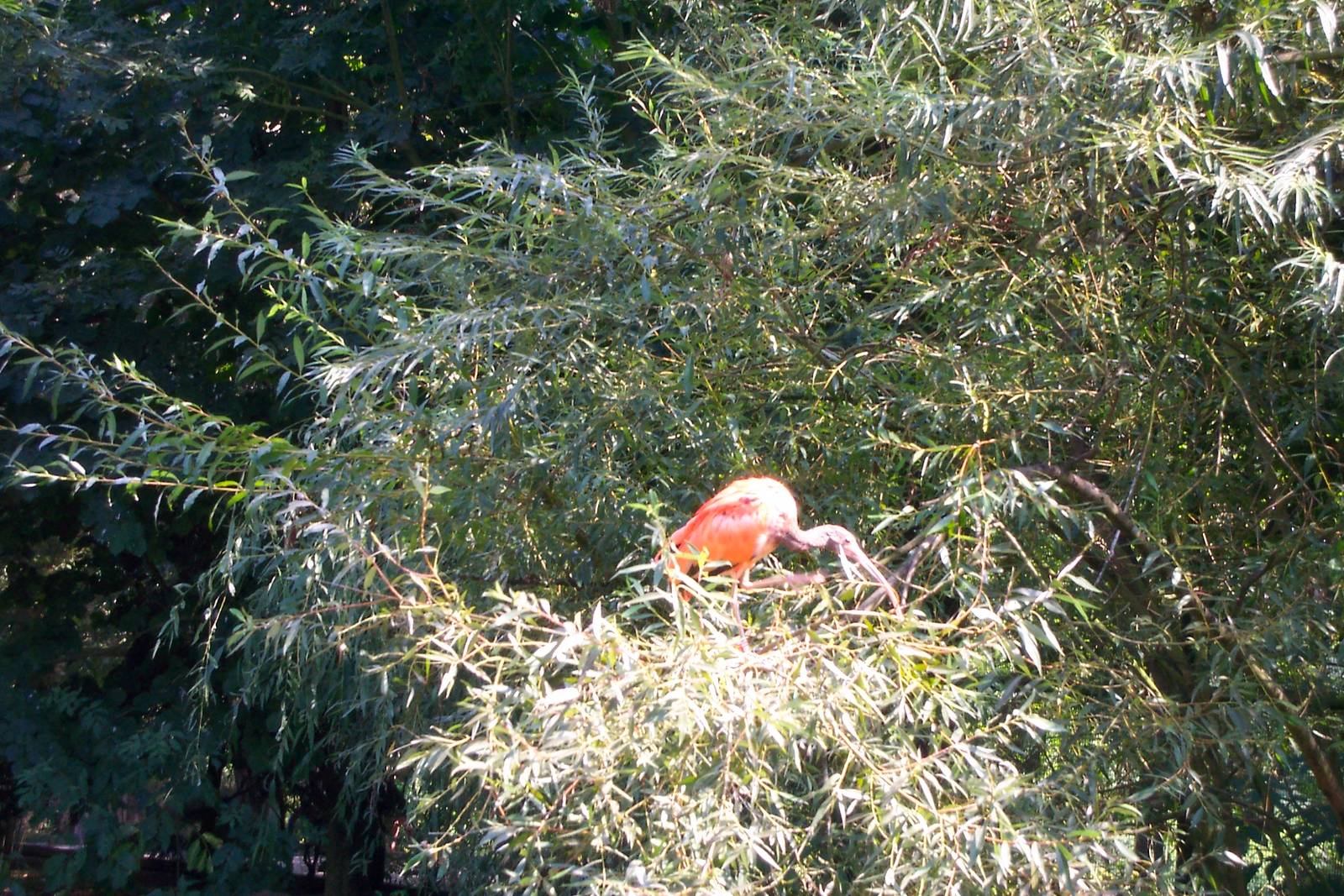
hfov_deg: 19.5
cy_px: 448
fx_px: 3920
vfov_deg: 13.0
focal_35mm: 105
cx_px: 672
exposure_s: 1/90
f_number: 4.7
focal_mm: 21.2
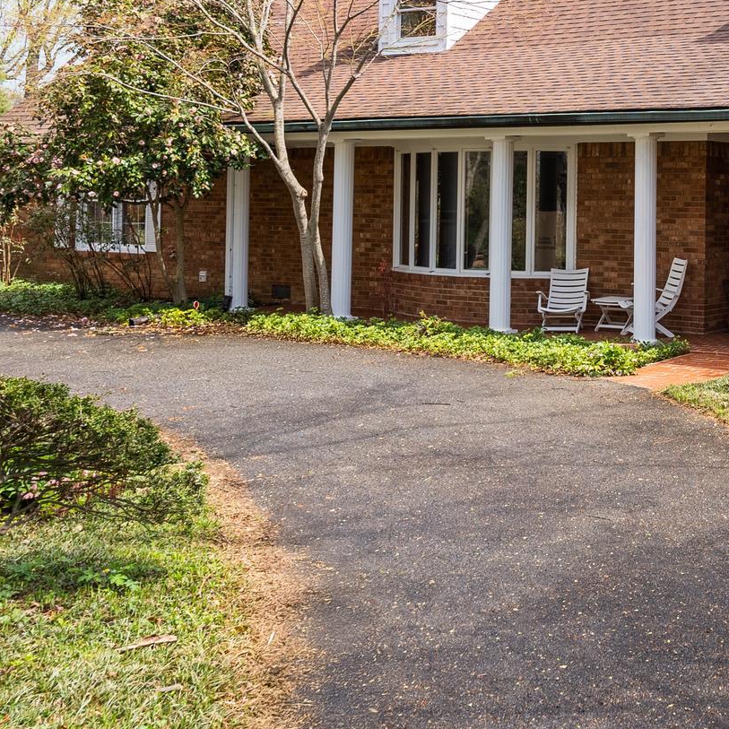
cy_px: 183
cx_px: 814
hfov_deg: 32.7
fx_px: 1072
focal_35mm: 45
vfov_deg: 36.7
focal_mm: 21
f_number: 7.1
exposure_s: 1/125
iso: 200
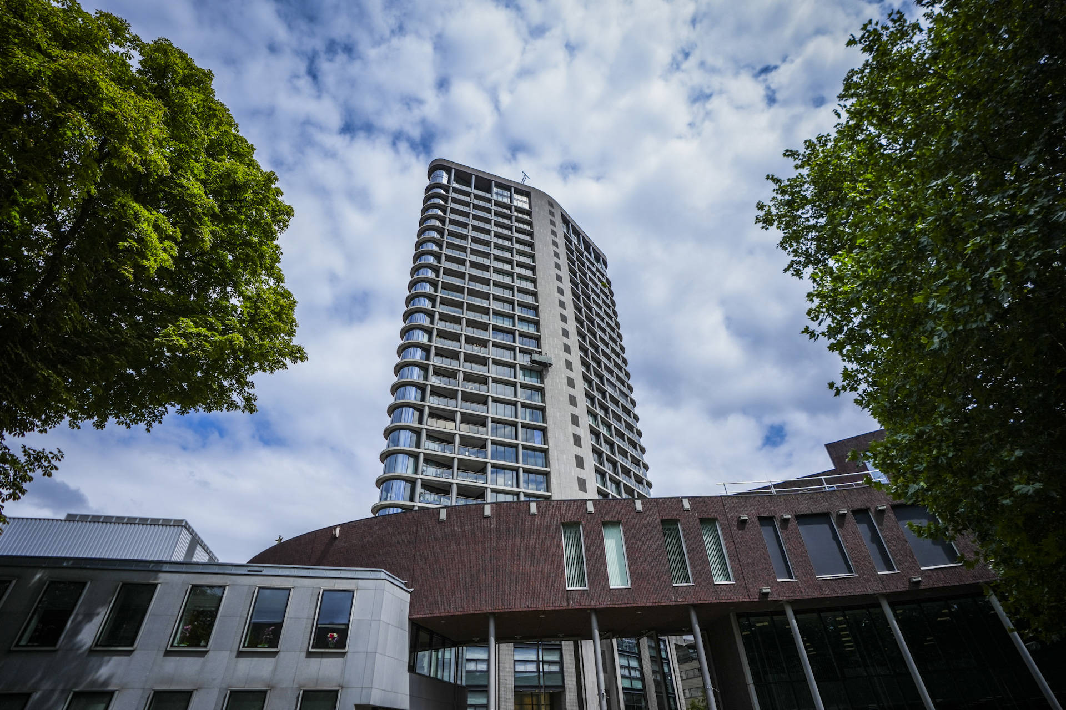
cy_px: 355
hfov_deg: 96.7
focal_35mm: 16
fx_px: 474
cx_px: 533
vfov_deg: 73.7
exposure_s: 1/8000
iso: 250
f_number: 2.8
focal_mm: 16
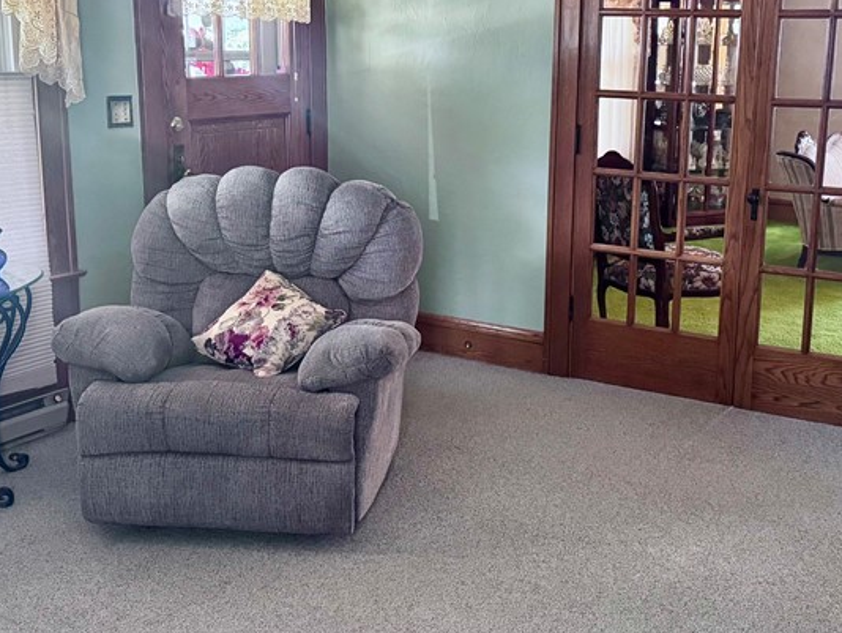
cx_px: 517
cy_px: 270
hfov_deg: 41.0
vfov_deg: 31.5
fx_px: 1119
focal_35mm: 46
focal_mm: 6.76
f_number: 1.78
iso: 640
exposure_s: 1/60
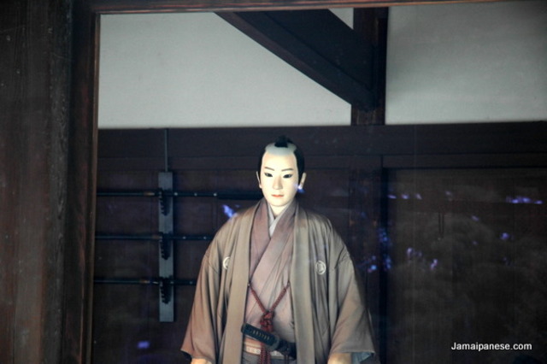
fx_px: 1595
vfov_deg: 13.0
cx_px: 274
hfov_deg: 19.5
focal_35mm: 105
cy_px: 182
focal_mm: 70
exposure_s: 1/15
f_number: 4.5
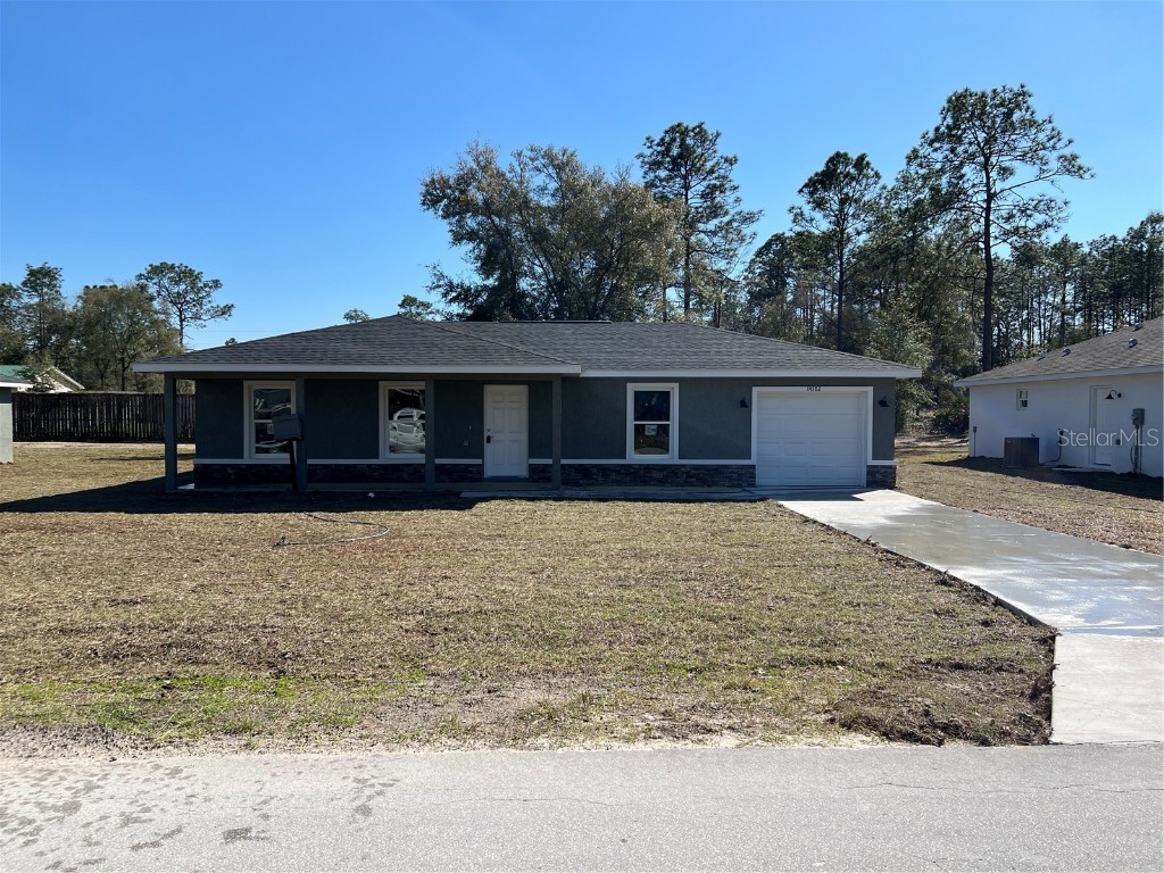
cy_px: 436
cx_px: 582
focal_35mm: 26
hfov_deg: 67.3
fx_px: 874
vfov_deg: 53.1
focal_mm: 5.7
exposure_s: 1/3968
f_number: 1.5
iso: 50
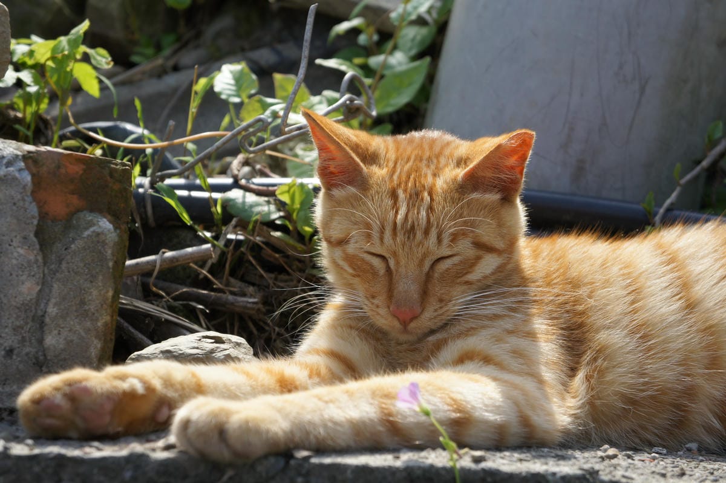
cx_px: 363
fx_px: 1653
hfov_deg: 24.8
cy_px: 242
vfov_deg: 16.6
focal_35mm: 82
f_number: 6.3
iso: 200
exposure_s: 1/320
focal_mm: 55
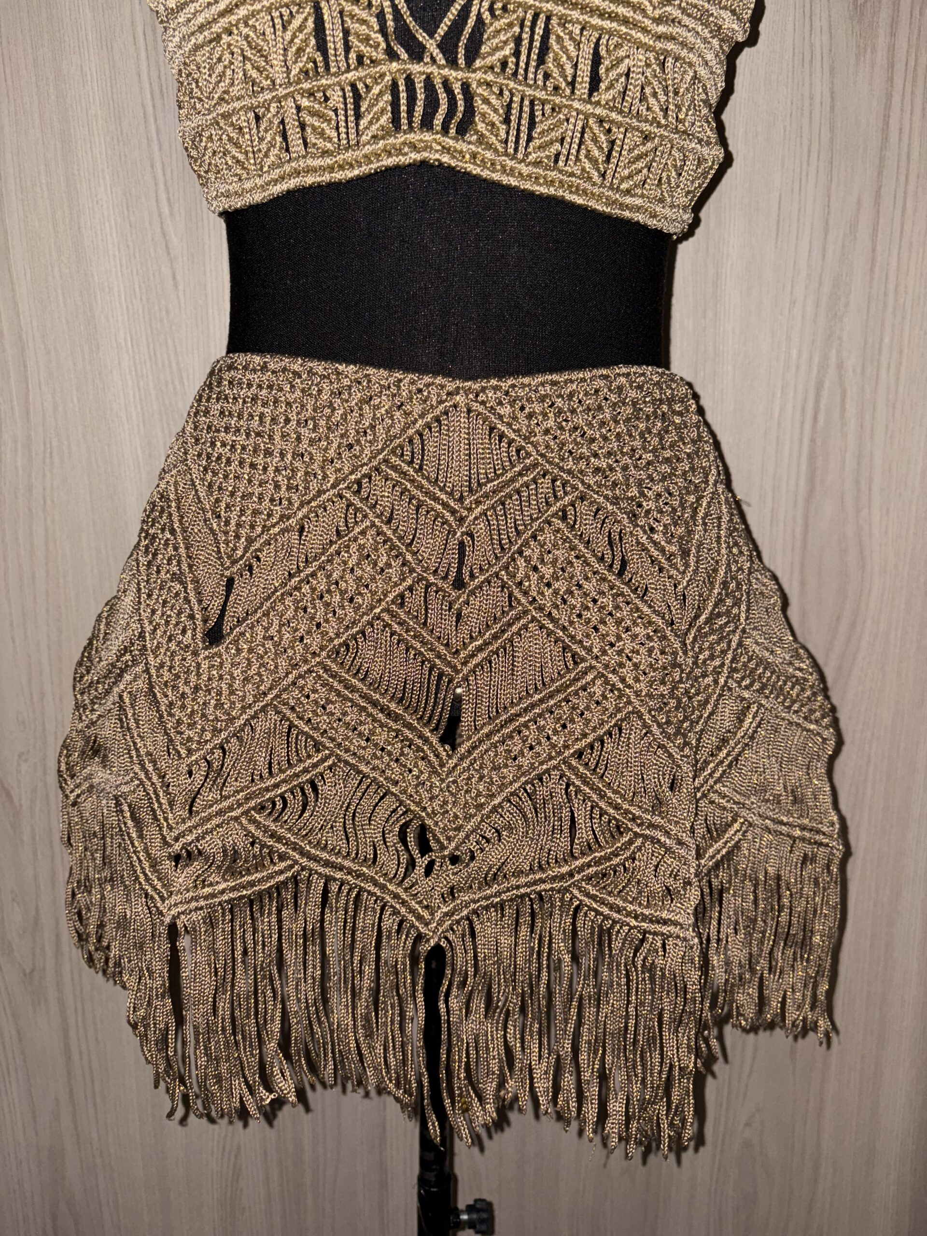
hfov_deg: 53.1
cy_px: 618
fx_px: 928
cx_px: 464
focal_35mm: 26
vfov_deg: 67.3
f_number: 1.6
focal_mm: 5.96
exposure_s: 1/7
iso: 32
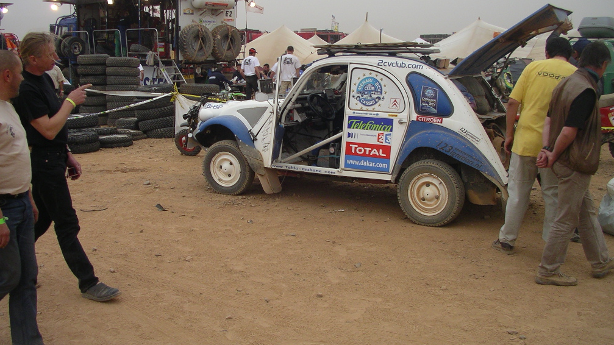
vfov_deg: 29.0
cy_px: 178
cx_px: 308
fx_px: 667
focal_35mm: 41
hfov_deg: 49.4
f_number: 2.8
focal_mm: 5.7
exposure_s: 1/250
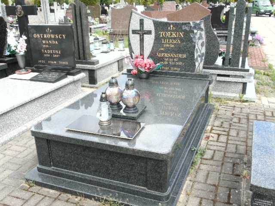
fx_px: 270
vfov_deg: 41.8
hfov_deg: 54.0
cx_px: 138
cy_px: 103
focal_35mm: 34
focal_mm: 6.1
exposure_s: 1/250
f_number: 3.8
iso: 80
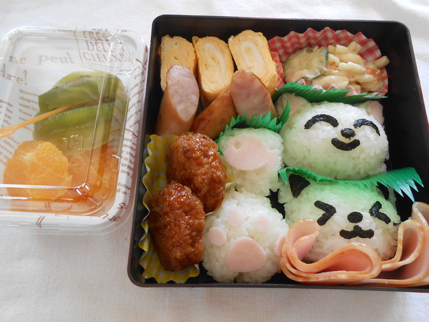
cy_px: 161
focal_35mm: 26
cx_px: 214
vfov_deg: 53.1
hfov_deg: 67.3
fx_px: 322
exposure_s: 1/50
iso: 80
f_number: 3.5
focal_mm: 4.6
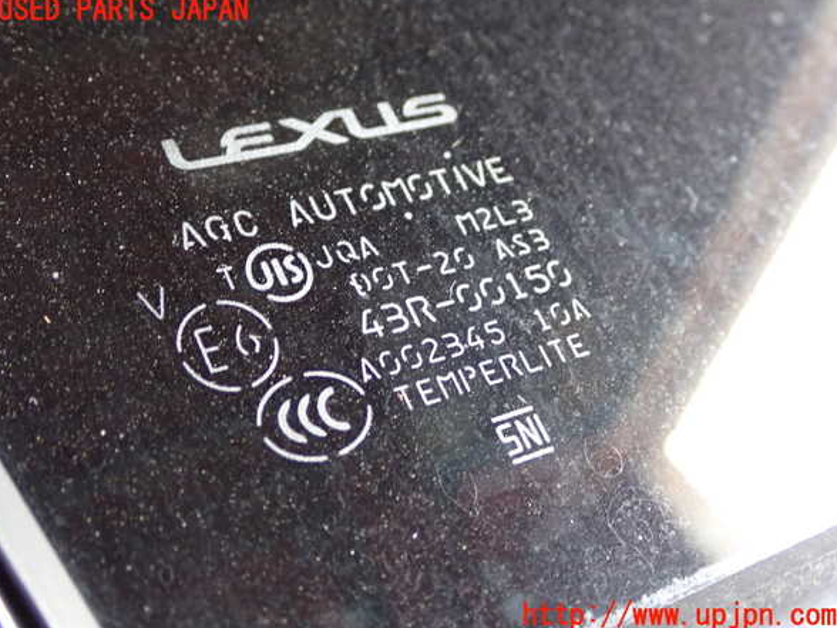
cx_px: 417
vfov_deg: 30.3
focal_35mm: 48
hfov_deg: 39.7
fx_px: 1161
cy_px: 313
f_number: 3.1
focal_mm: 8.4
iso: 800
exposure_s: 1/50
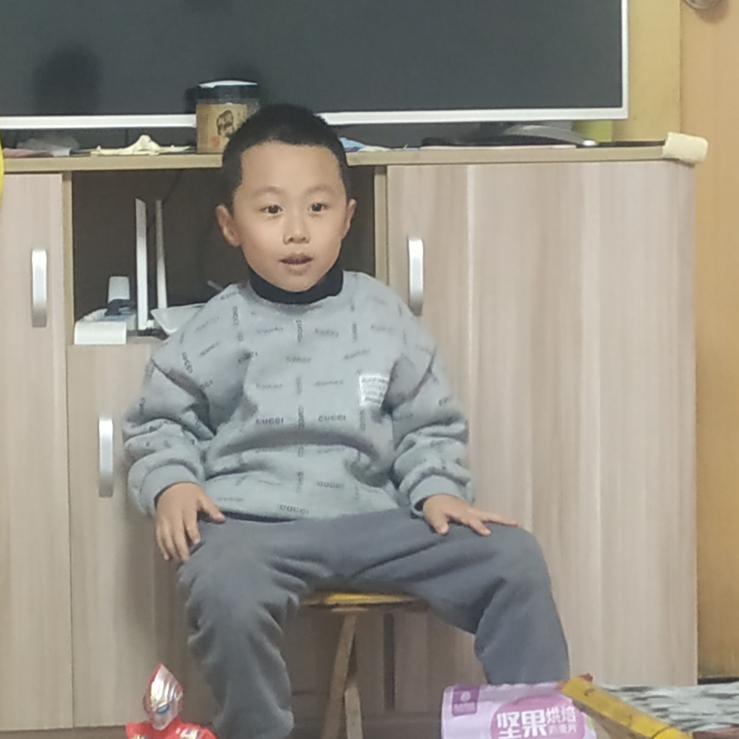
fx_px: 894
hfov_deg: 44.5
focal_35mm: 37
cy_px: 370
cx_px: 276
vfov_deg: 44.9
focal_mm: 3.94
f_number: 1.9
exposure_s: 1/20
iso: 800
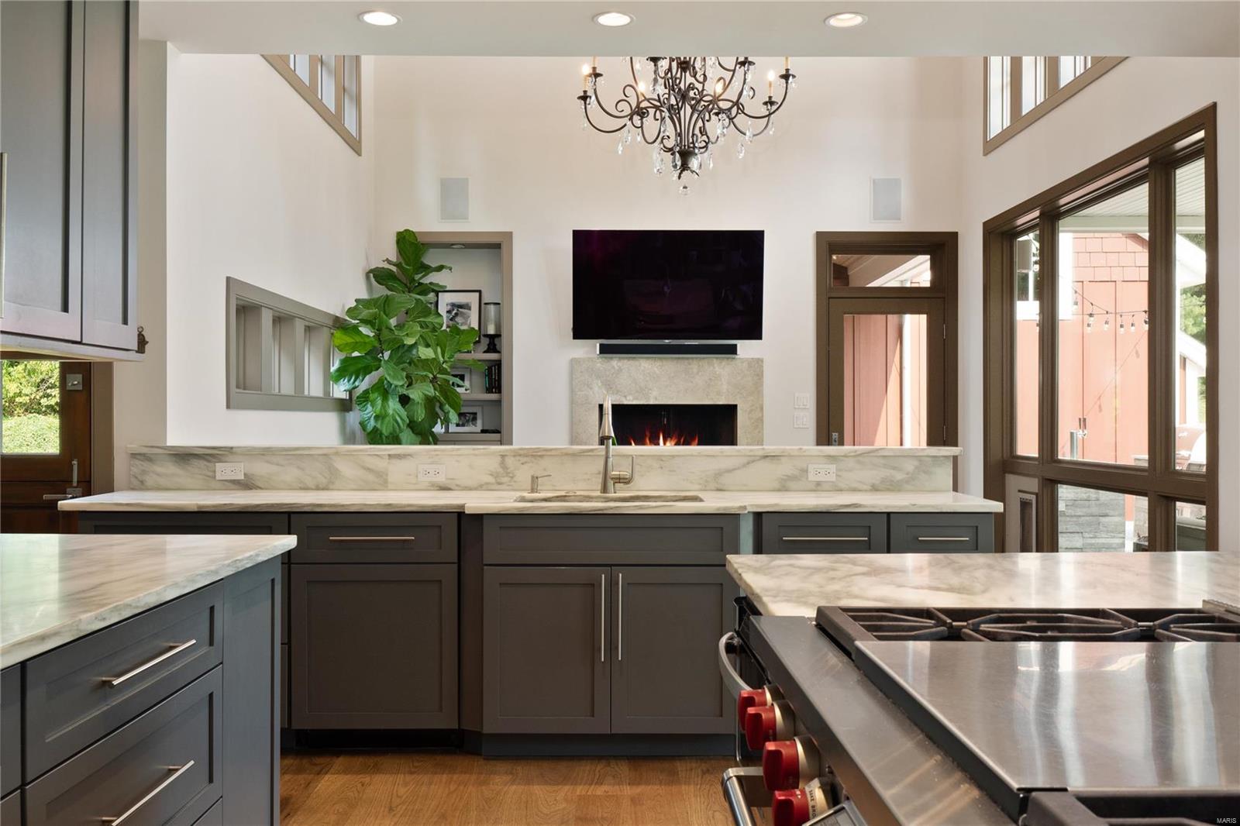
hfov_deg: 58.7
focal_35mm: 32
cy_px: 413
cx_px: 620
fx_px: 1102
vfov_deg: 41.1
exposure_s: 1/5
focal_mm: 16
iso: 400
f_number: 8
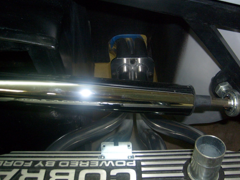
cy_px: 85
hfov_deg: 50.1
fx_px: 256
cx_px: 124
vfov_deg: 38.6
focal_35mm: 37
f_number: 2.8
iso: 100
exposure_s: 1/45
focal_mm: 5.8
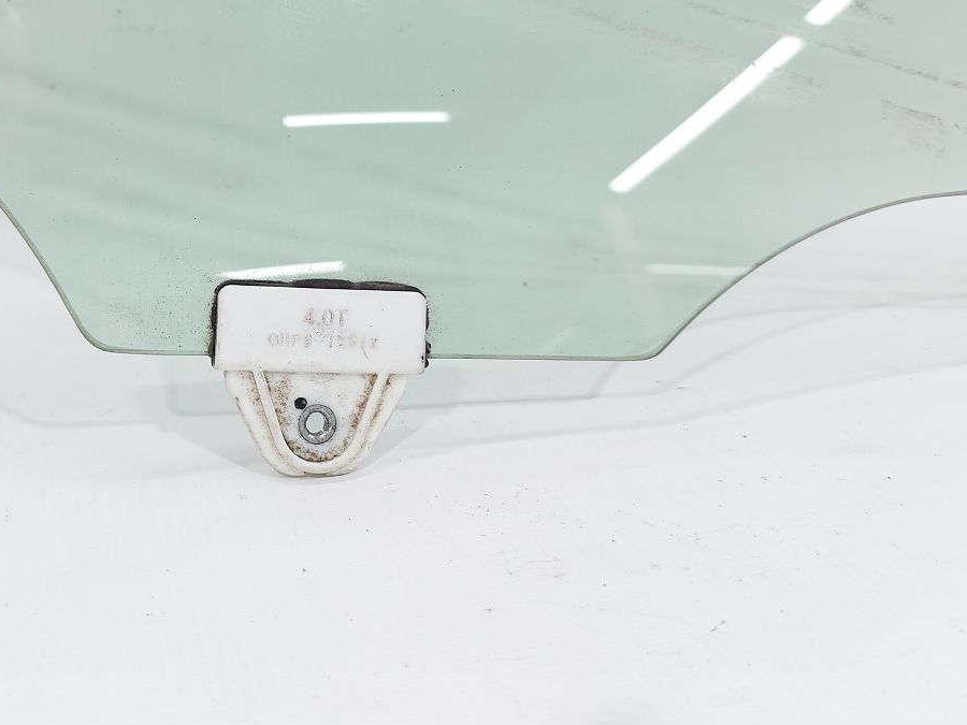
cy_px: 224
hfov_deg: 49.2
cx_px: 320
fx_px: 1034
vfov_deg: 38.1
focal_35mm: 37
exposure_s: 1/50
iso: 64
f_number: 1.8
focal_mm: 5.23
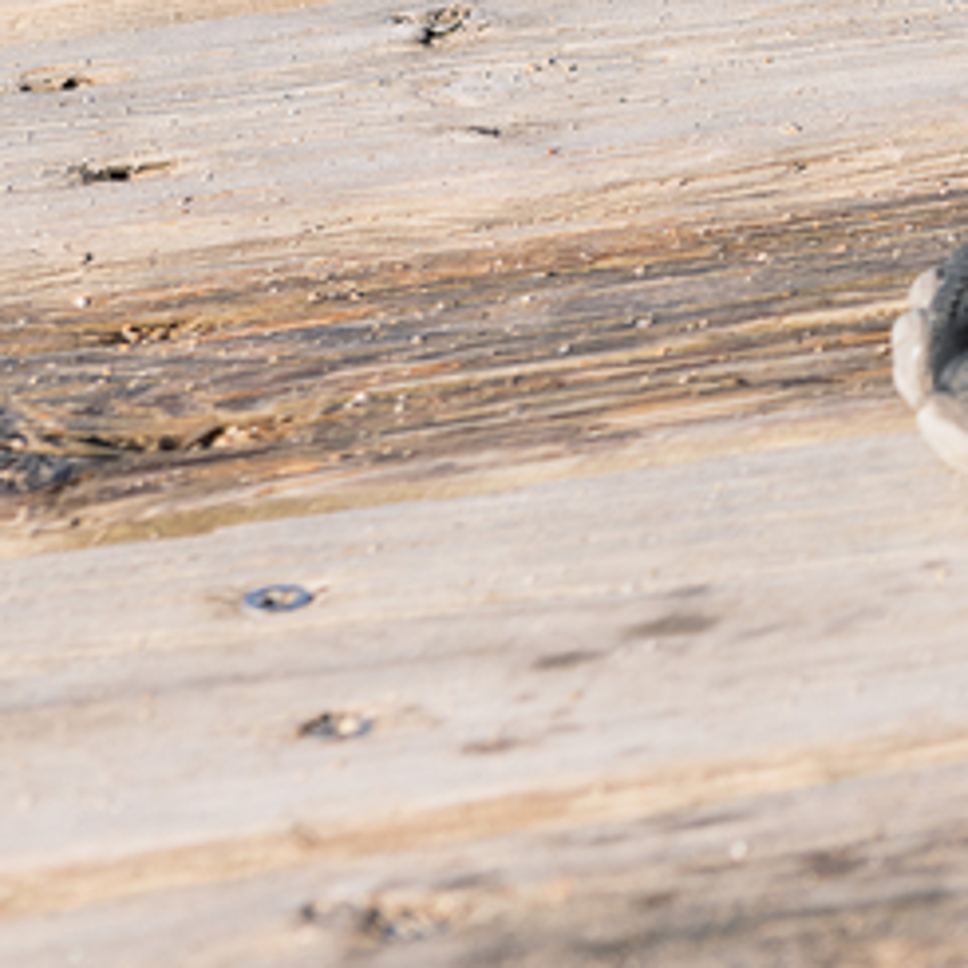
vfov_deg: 7.2
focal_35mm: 243
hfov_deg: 7.0
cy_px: -132
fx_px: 7688
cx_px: 1711
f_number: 6.3
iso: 200
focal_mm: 70
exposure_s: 1/500
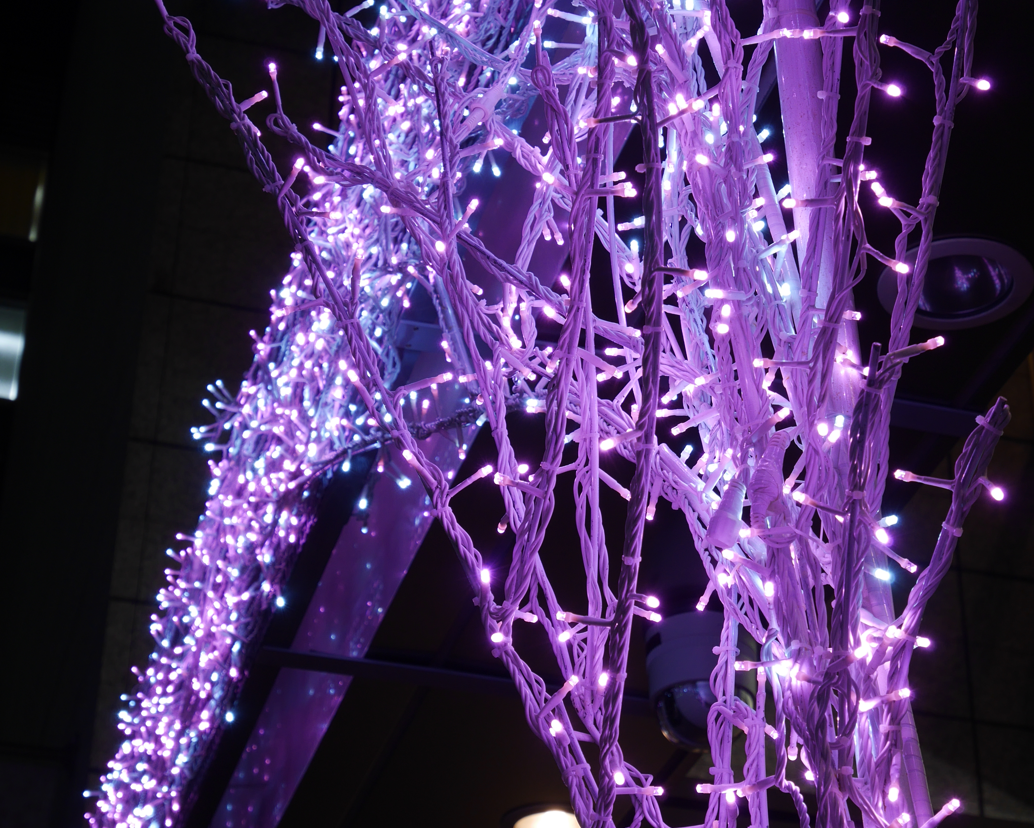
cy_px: 393
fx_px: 2571
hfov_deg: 22.7
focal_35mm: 84
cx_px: 519
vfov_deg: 18.3
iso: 200
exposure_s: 1/25
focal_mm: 32
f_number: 5.6
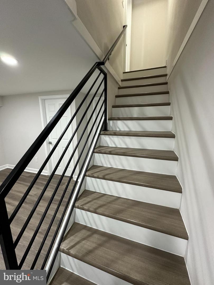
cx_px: 107
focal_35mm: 14
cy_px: 142
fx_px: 115
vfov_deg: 102.1
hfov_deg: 85.7
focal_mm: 2.22
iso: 200
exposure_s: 1/60
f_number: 2.2
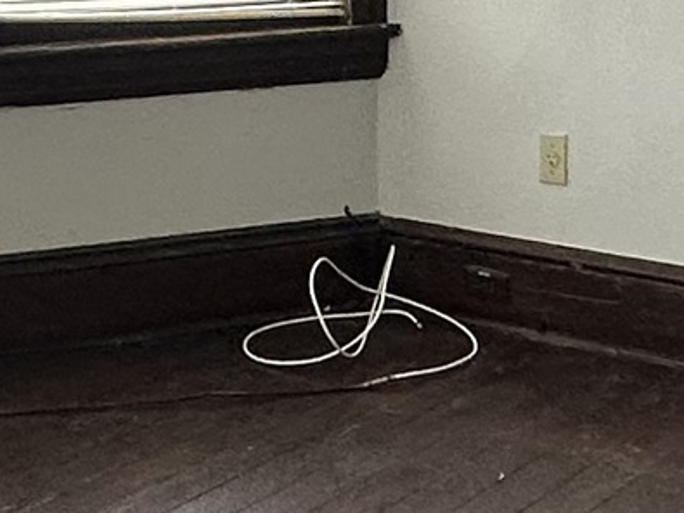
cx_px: 448
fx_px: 2153
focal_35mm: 109
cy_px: -33
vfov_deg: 13.3
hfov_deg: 18.0
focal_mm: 2.22
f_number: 2.2
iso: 100
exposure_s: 1/99
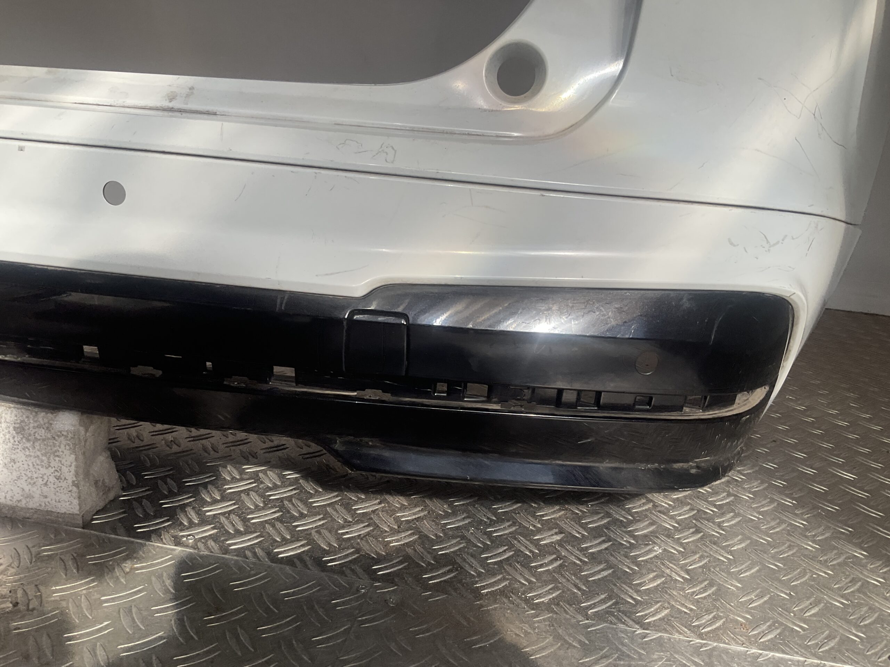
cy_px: 334
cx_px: 445
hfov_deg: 61.7
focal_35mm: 29
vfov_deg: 48.2
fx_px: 746
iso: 16
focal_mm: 3
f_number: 1.8
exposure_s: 1/1577
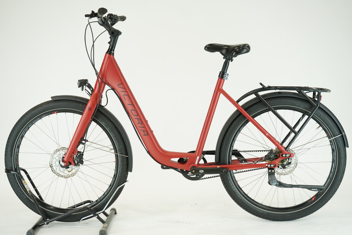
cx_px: 176
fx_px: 528
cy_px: 118
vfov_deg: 25.1
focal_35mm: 54
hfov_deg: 36.9
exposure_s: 1/200
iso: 1600
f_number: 6.3
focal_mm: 54
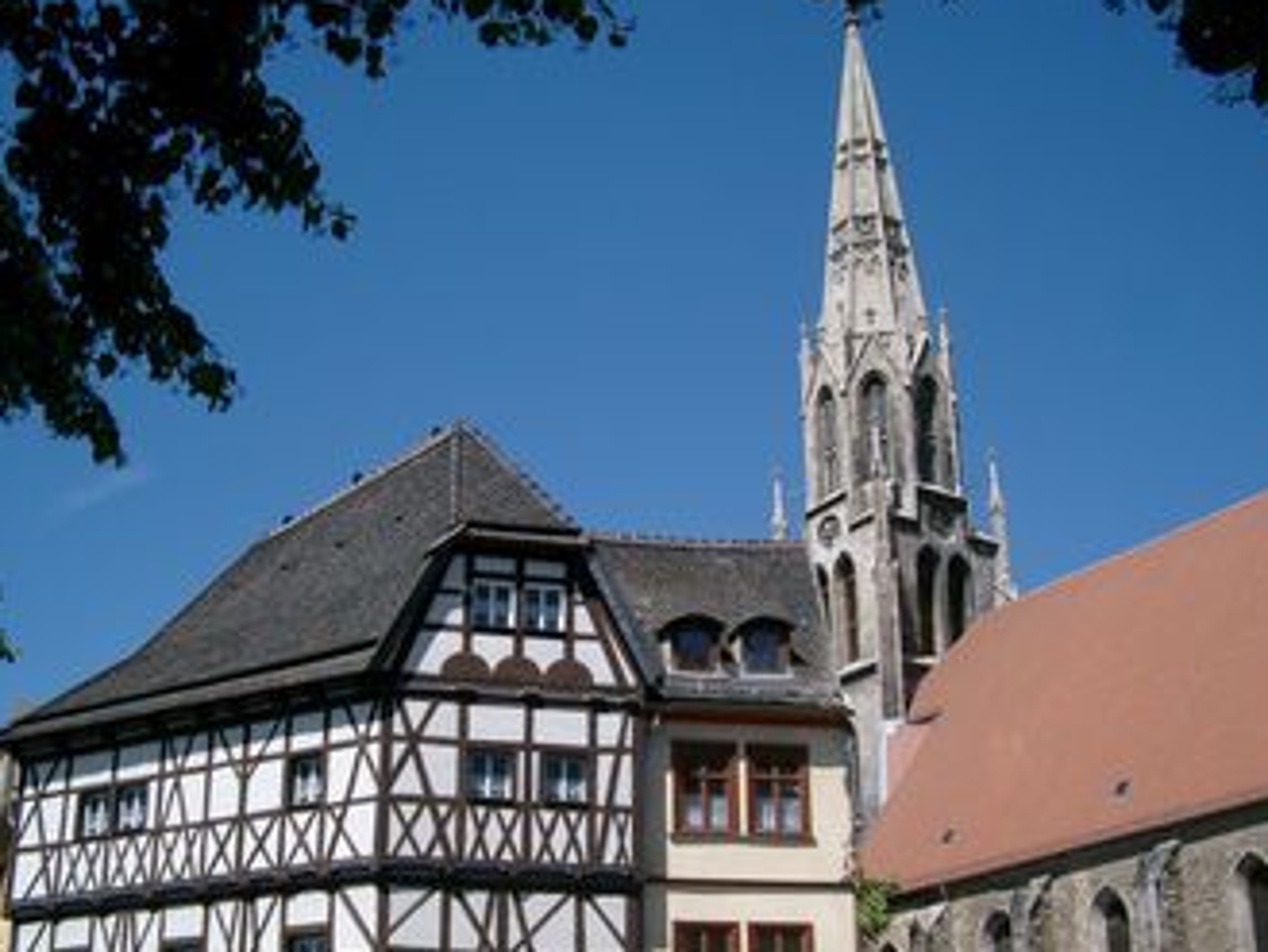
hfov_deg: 42.0
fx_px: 1649
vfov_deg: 32.1
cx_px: 671
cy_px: 563
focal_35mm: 45
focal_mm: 7.6
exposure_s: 1/1000
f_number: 5
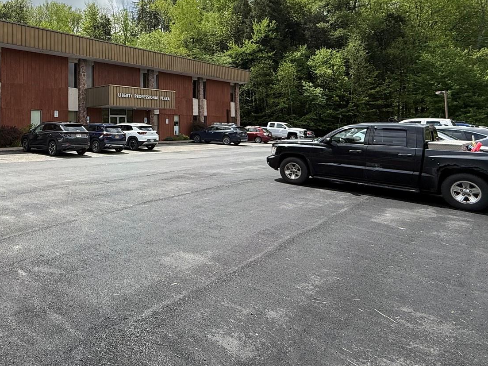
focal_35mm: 26
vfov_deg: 51.3
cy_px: 103
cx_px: 116
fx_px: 366
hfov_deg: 63.0
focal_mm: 2.22
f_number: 2.2
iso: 64
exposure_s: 1/2320
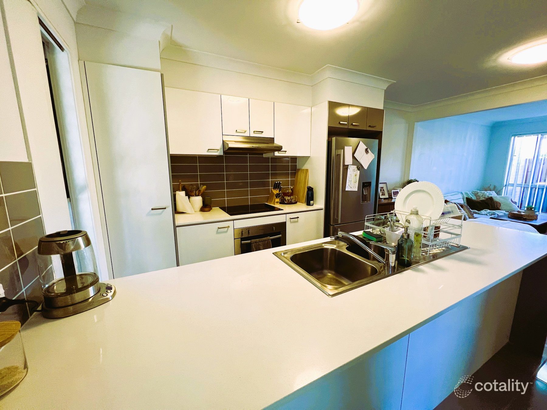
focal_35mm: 13
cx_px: 274
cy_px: 205
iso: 200
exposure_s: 1/50
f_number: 1.8
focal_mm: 1.57
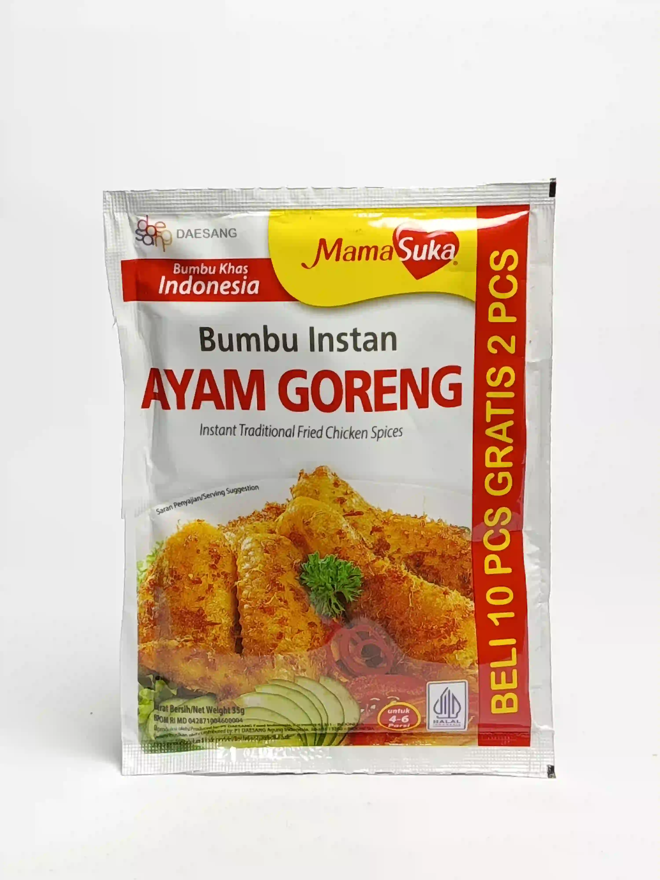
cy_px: 440
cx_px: 330
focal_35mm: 64
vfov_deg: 30.3
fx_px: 1627
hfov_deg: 22.9
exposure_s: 1/100
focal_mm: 5.24
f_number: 1.7
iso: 166
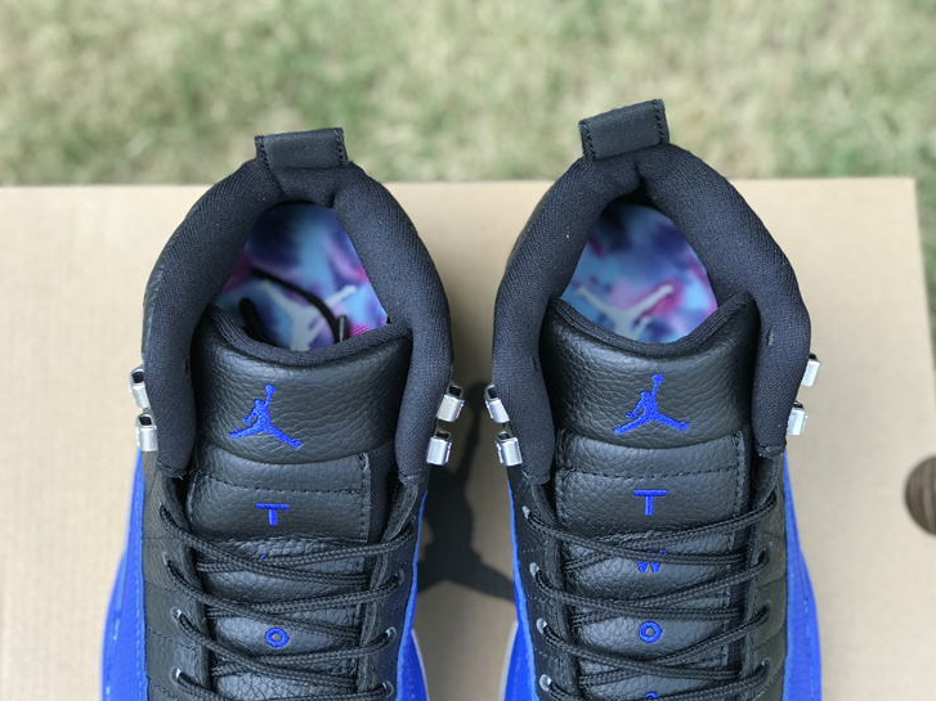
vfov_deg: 25.2
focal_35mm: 58
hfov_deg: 33.2
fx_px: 1568
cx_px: 462
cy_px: 353
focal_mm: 6.6
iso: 32
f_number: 2.8
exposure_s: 1/100
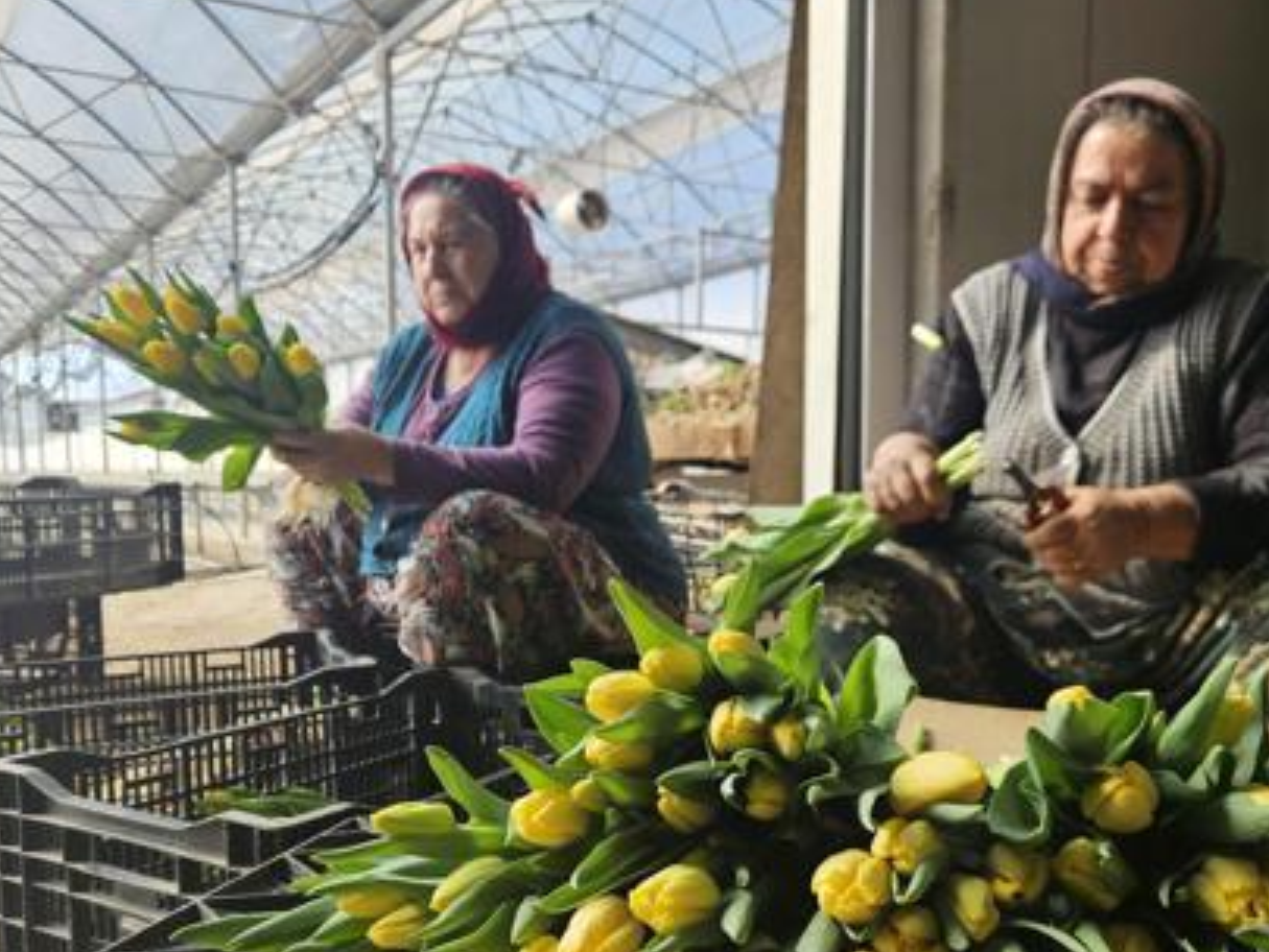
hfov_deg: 58.1
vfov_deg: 45.0
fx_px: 1137
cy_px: 601
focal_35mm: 31
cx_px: 727
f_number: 1.8
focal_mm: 5.4
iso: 32
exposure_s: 1/542
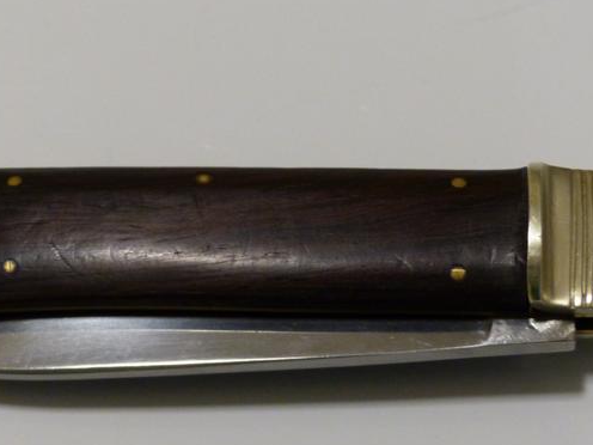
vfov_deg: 12.2
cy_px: 315
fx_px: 2073
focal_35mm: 121
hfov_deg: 16.3
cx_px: 253
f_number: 2.8
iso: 400
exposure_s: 1/20
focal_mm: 13.5
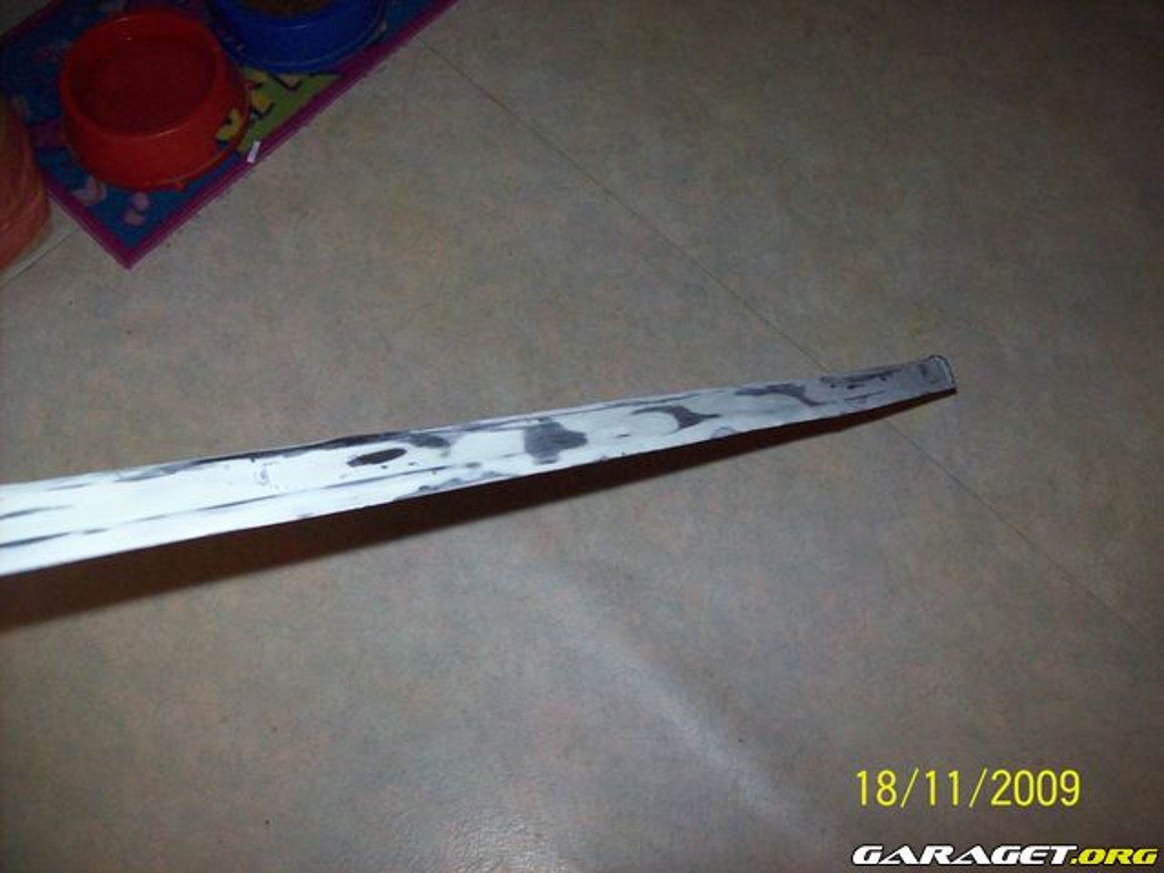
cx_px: 582
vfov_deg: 39.7
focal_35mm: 36
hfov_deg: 51.4
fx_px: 1211
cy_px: 436
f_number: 2.7
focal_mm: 6
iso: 200
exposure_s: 1/45.3
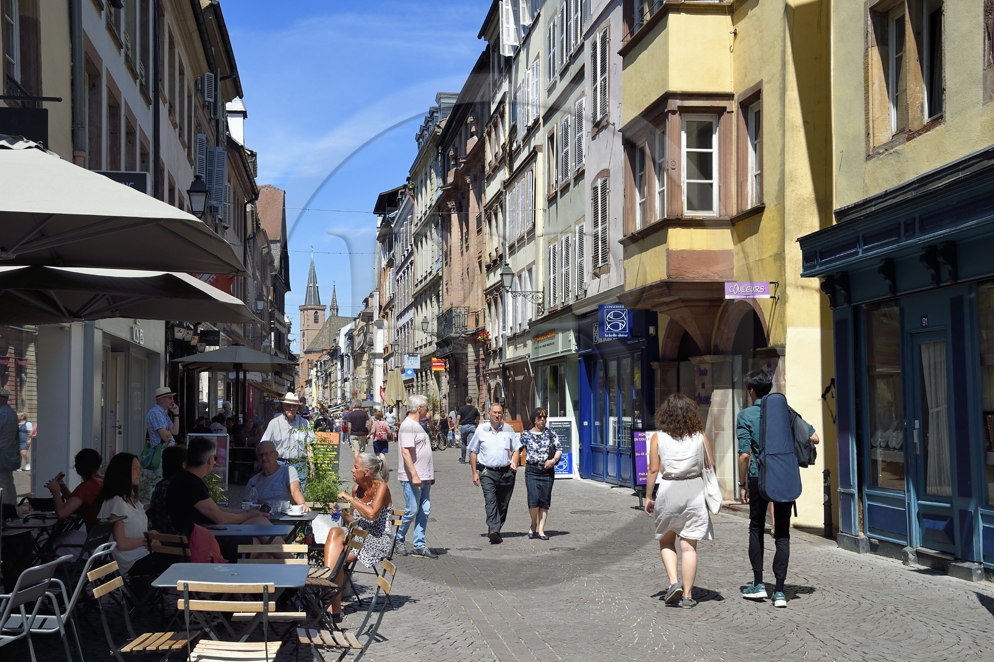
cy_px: 331
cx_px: 497
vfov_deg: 30.5
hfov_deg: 44.5
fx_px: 1215
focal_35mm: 44
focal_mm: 44
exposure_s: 1/250
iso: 200
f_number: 14
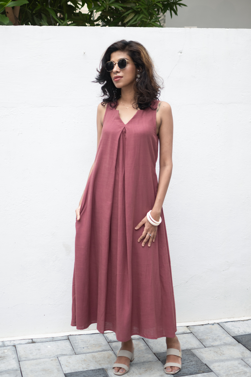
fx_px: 544
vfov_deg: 38.2
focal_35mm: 52
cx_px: 126
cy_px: 188
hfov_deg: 26.0
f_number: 2
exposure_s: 1/250
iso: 100
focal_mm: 35
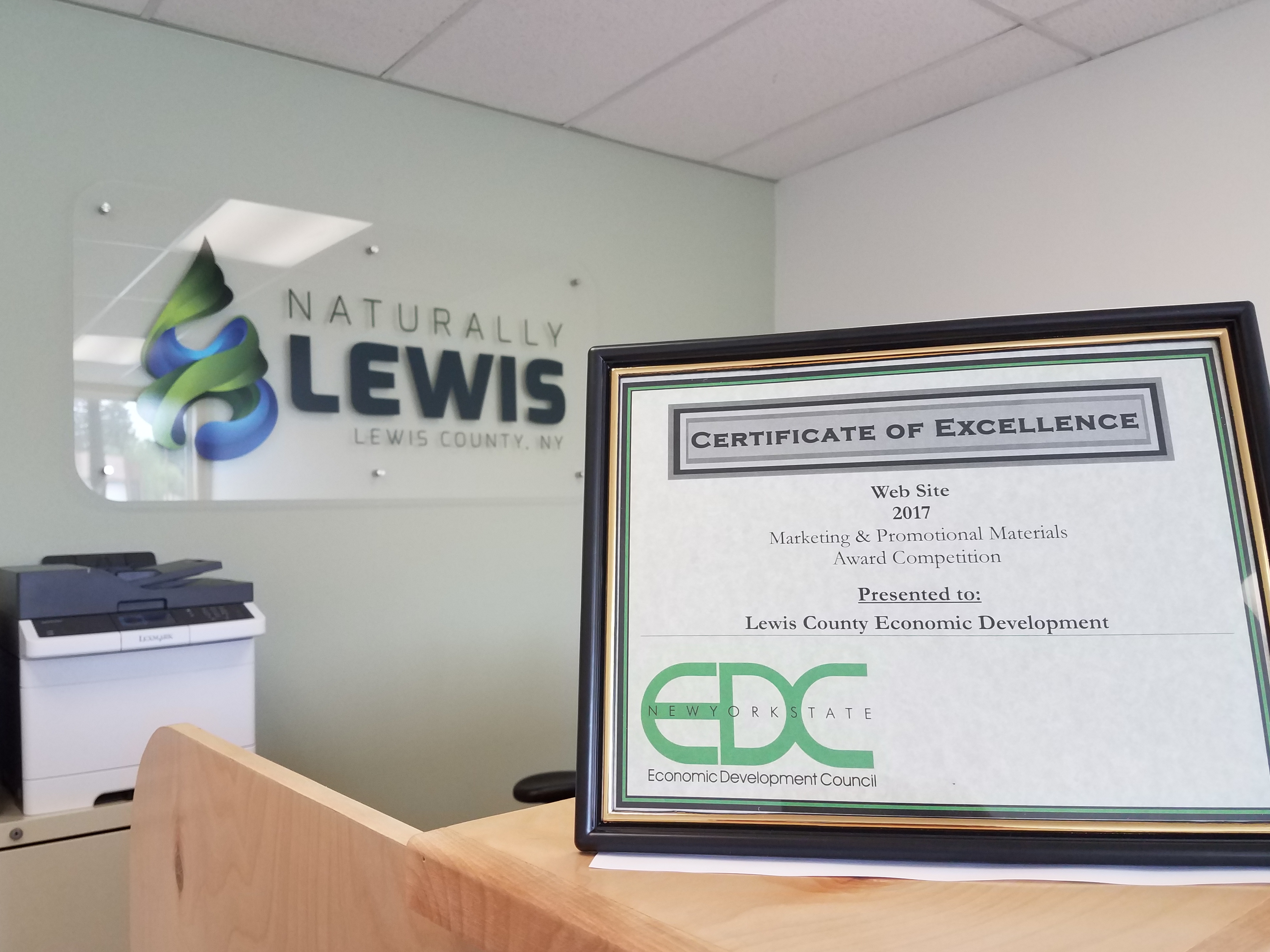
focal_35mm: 27
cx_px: 641
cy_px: 478
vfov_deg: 51.4
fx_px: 991
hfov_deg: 65.3
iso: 100
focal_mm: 4.2
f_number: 1.7
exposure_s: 1/60
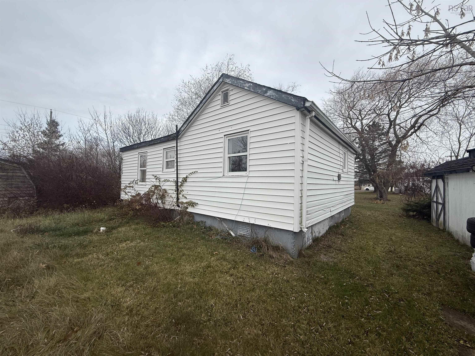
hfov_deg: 102.1
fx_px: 192
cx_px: 238
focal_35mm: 14
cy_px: 178
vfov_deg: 85.7
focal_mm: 2.22
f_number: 2.2
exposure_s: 1/955
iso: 50
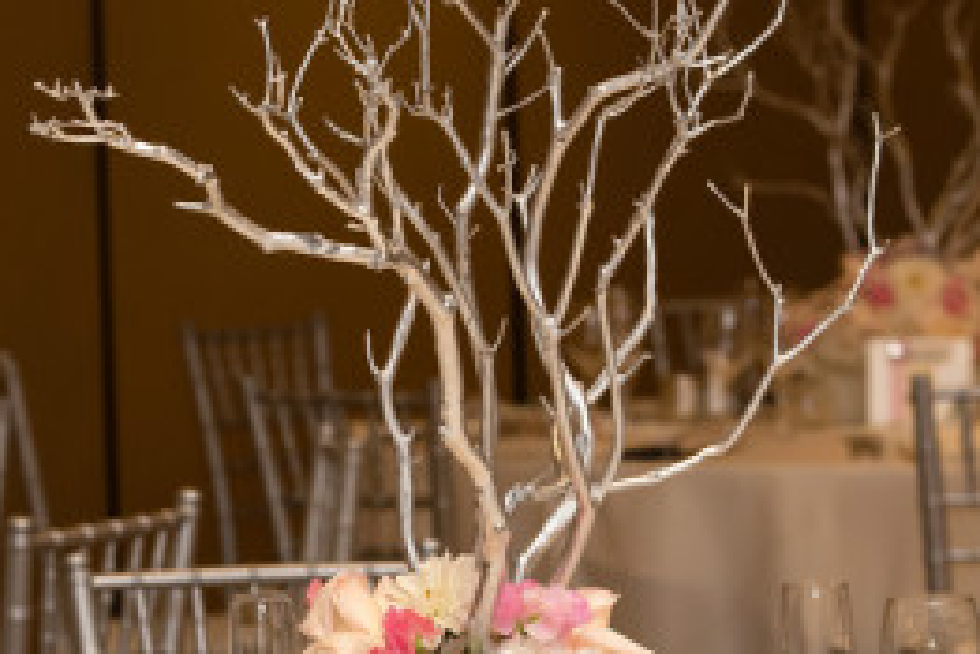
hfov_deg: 9.0
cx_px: 389
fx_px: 6237
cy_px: 448
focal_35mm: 229
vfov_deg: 6.0
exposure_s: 1/250
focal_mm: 100
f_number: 5.6
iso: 1250
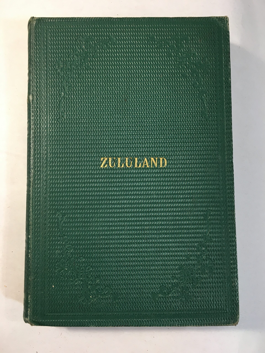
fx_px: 296
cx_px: 132
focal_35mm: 29
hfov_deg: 48.2
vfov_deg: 61.7
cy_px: 176
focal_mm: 4.15
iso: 80
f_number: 2.2
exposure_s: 1/33
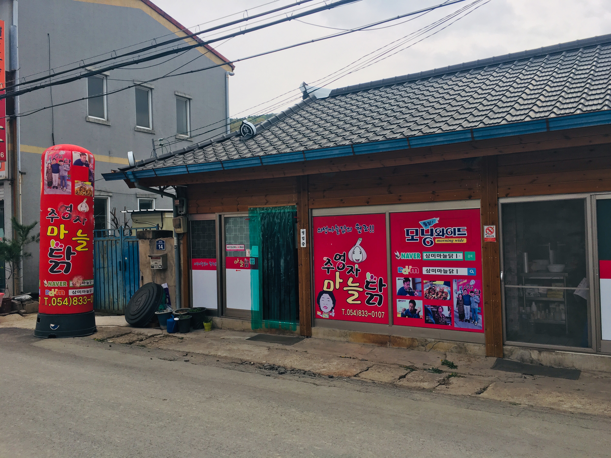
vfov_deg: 48.2
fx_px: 512
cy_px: 229
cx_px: 306
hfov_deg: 61.7
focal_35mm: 29
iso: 25
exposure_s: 1/938
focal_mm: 4.15
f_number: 2.2
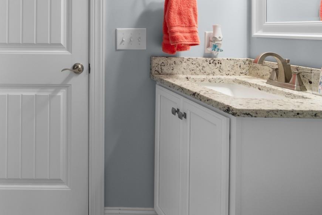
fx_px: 250
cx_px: 33
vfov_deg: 42.5
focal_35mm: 28
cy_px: 21
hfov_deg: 56.5
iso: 100
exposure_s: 1/3
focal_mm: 10
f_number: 4.5
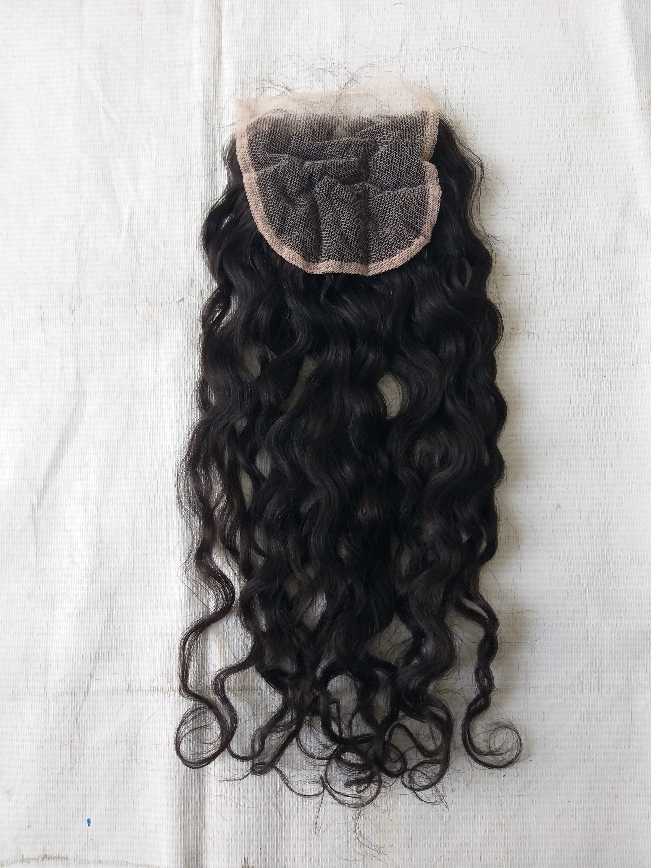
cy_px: 434
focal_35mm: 26
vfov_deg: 67.3
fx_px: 652
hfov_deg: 53.1
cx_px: 326
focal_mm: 3.93
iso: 80
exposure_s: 1/50
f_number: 1.7
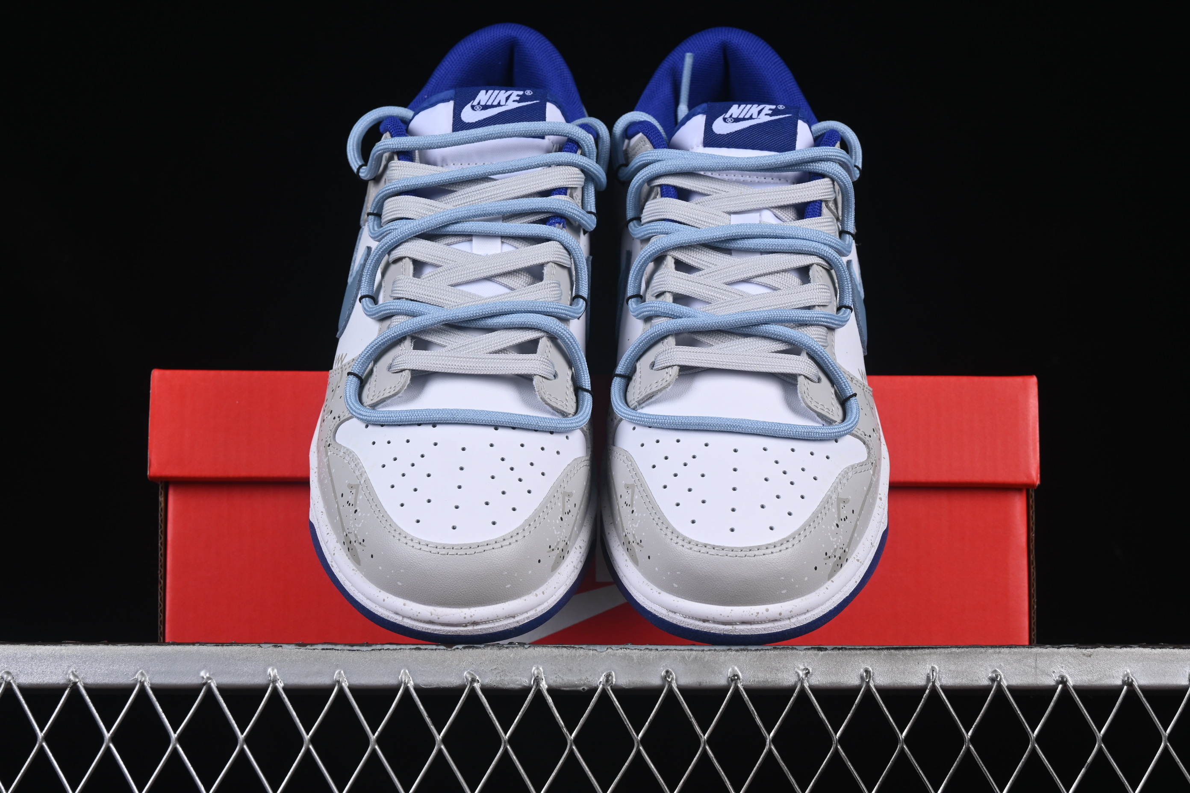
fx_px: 2479
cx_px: 595
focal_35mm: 75
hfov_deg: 27.0
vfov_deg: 18.2
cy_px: 396
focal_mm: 50
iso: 160
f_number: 8
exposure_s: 1/80
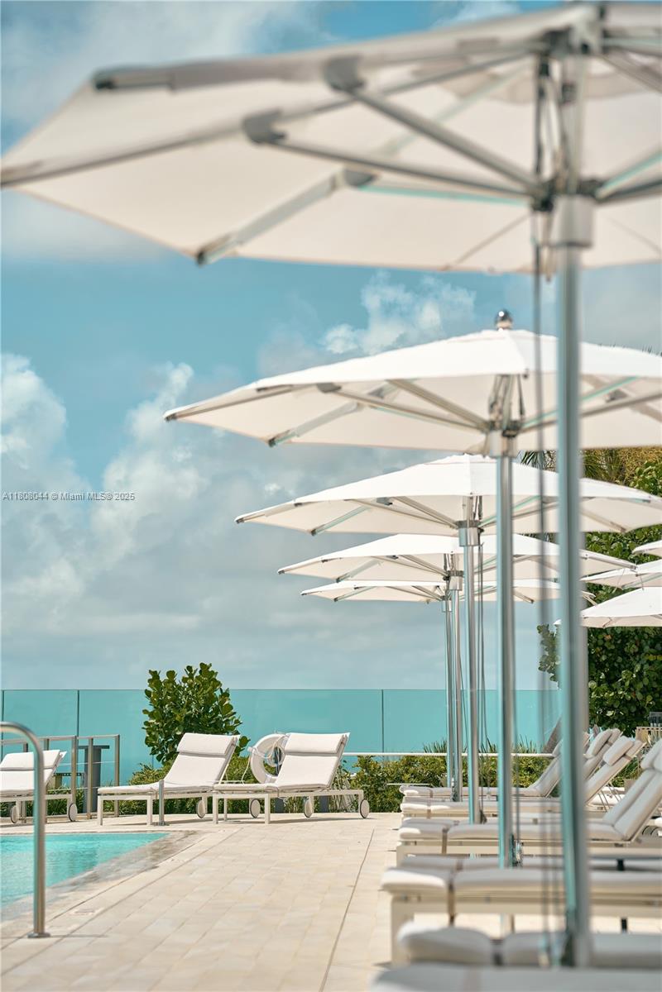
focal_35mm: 94
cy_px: 496
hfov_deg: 14.6
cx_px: 331
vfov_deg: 21.7
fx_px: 2593
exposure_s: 1/2500
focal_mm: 94
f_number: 3.5
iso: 100
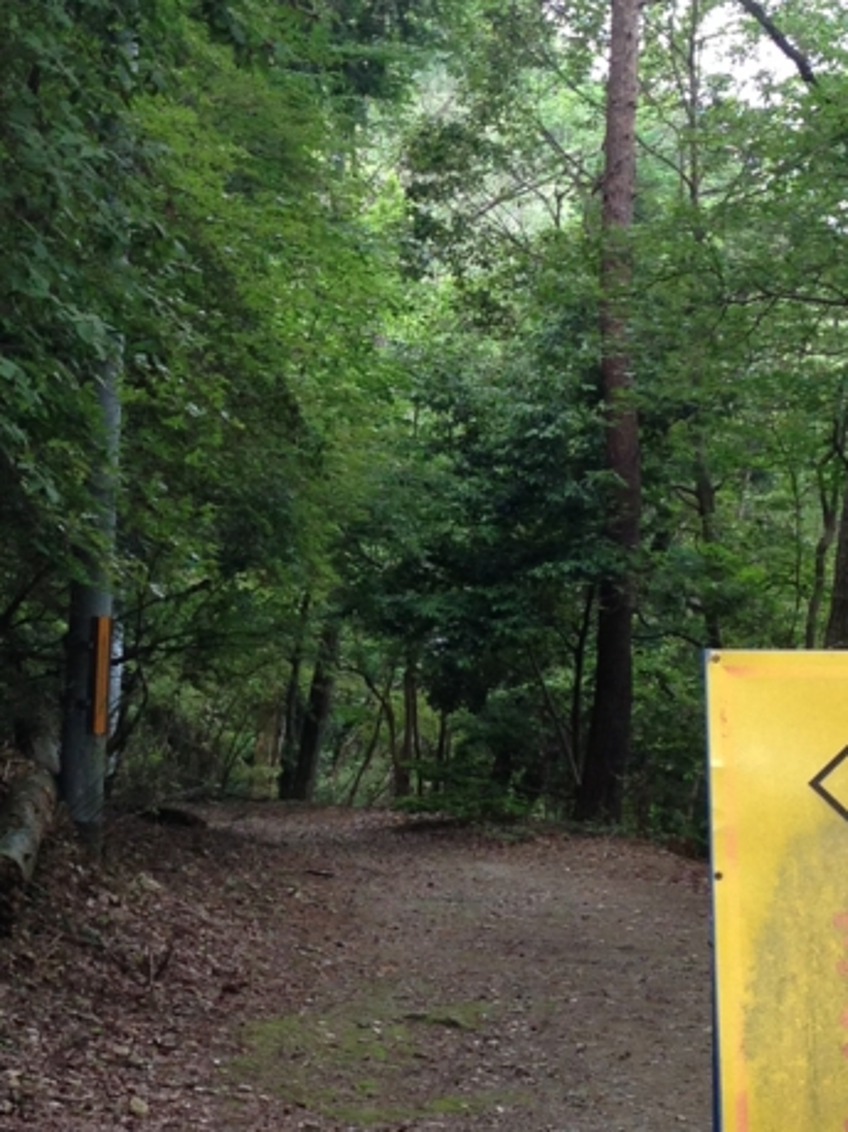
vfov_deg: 21.3
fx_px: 3006
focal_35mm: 92
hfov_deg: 15.9
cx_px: 118
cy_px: 461
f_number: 2.4
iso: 80
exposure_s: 1/120
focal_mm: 4.12
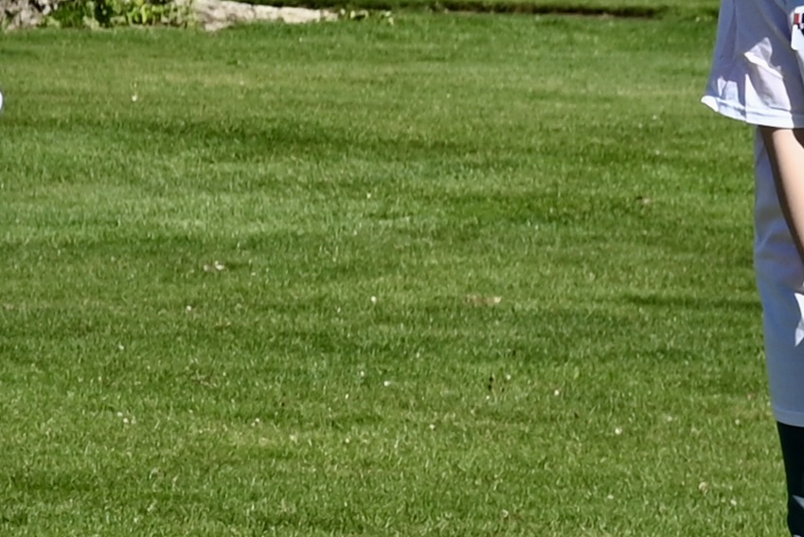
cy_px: 264
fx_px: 11082
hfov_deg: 4.1
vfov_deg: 2.8
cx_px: 2046
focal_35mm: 496
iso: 100
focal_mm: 70
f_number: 7.1
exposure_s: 1/400
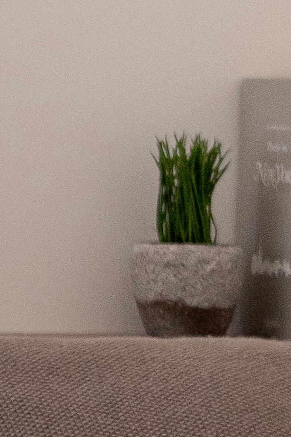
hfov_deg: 3.7
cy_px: 520
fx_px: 4399
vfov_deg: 5.7
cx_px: -671
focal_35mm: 363
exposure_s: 1/400
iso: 1000
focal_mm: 50
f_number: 1.4
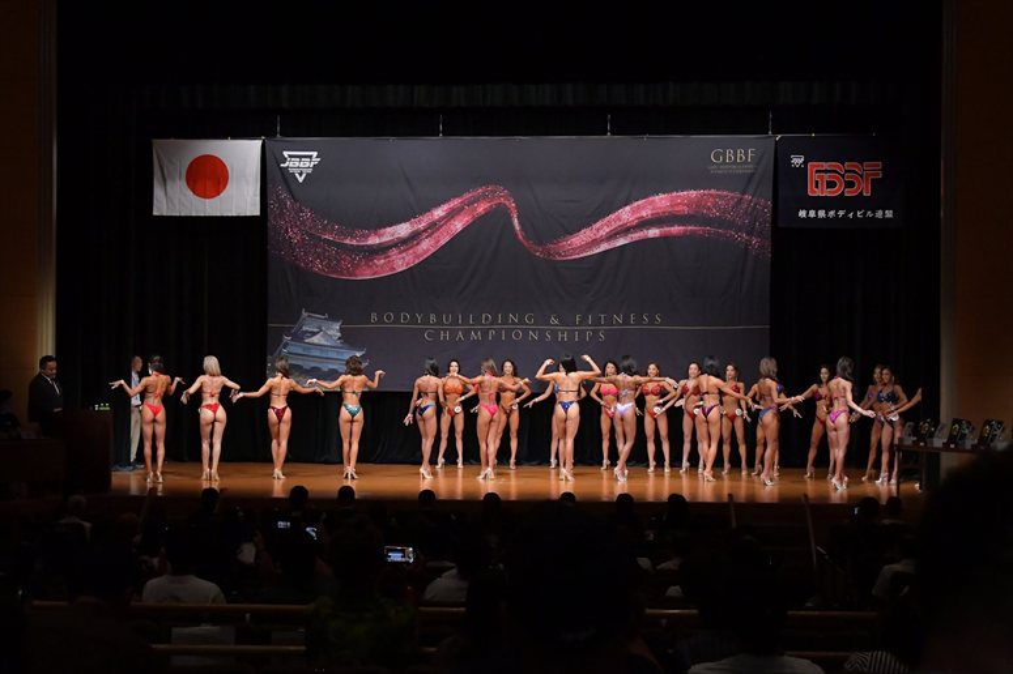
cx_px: 506
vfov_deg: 22.6
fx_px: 1688
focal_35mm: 60
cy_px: 337
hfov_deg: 33.4
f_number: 5.6
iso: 5000
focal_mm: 40
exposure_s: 1/400
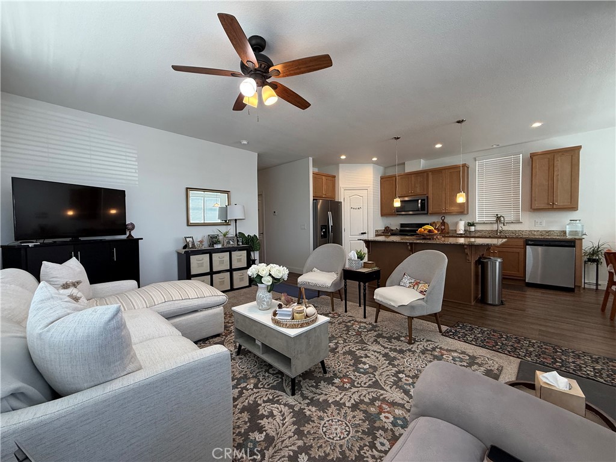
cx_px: 308
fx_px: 249
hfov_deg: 102.1
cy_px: 231
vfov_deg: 85.7
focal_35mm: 14
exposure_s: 1/120
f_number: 2.2
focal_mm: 2.22
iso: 200
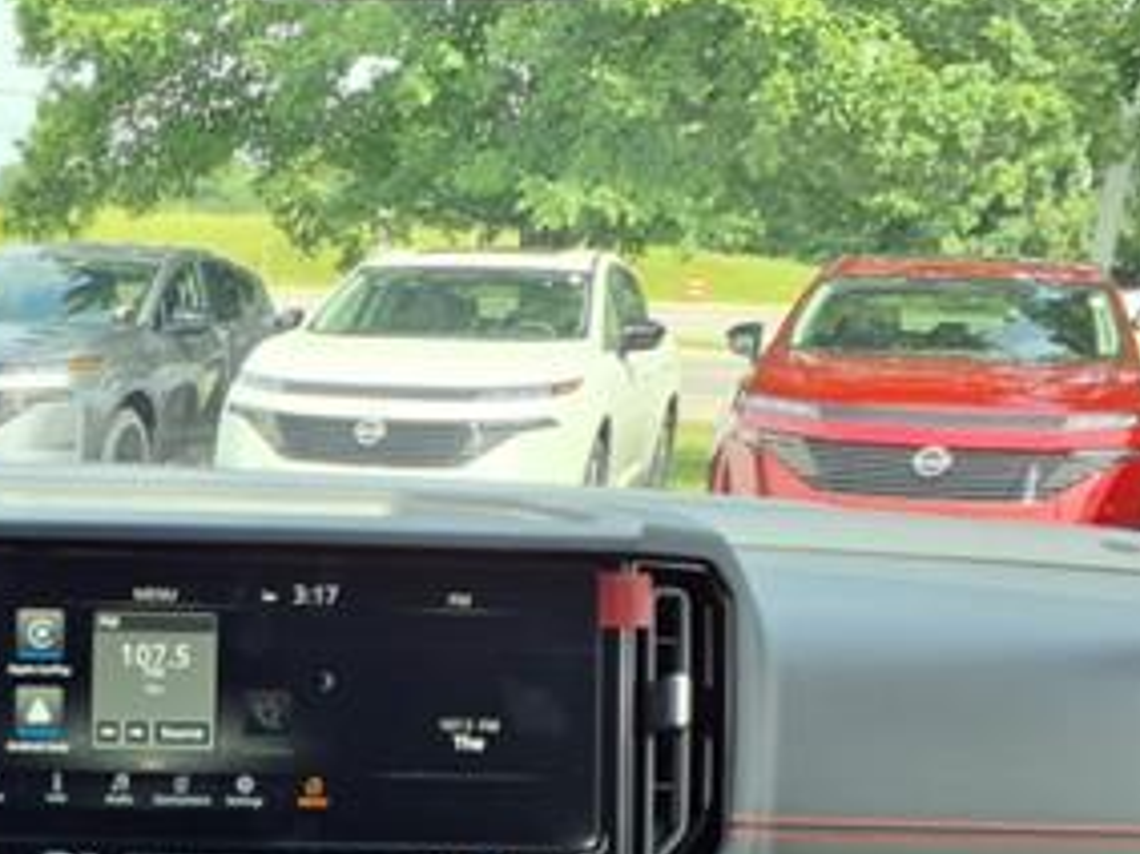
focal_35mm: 61
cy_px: 939
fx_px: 2008
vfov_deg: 22.6
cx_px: -125
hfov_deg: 28.6
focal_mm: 3.58
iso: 40
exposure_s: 1/189
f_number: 1.9
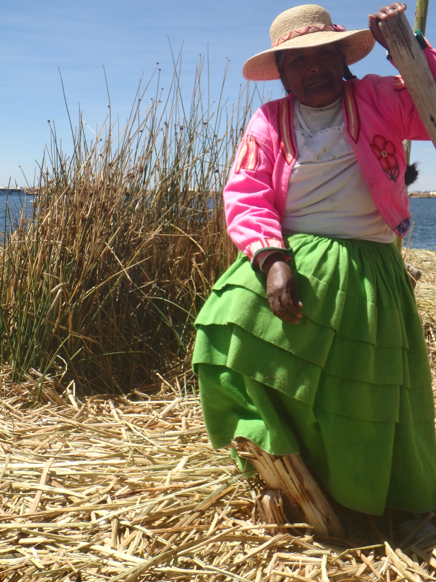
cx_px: 250
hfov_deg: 30.8
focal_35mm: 47
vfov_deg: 40.4
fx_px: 789
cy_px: 271
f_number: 5.1
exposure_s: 1/640
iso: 125
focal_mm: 6.9
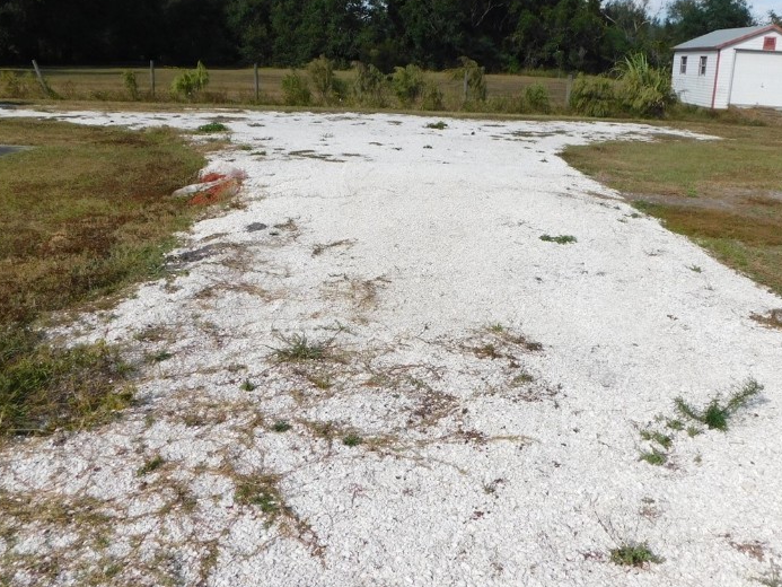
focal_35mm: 34
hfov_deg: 53.8
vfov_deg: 41.6
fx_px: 768
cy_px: 236
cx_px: 434
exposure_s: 1/500
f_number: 6
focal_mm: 4
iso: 125
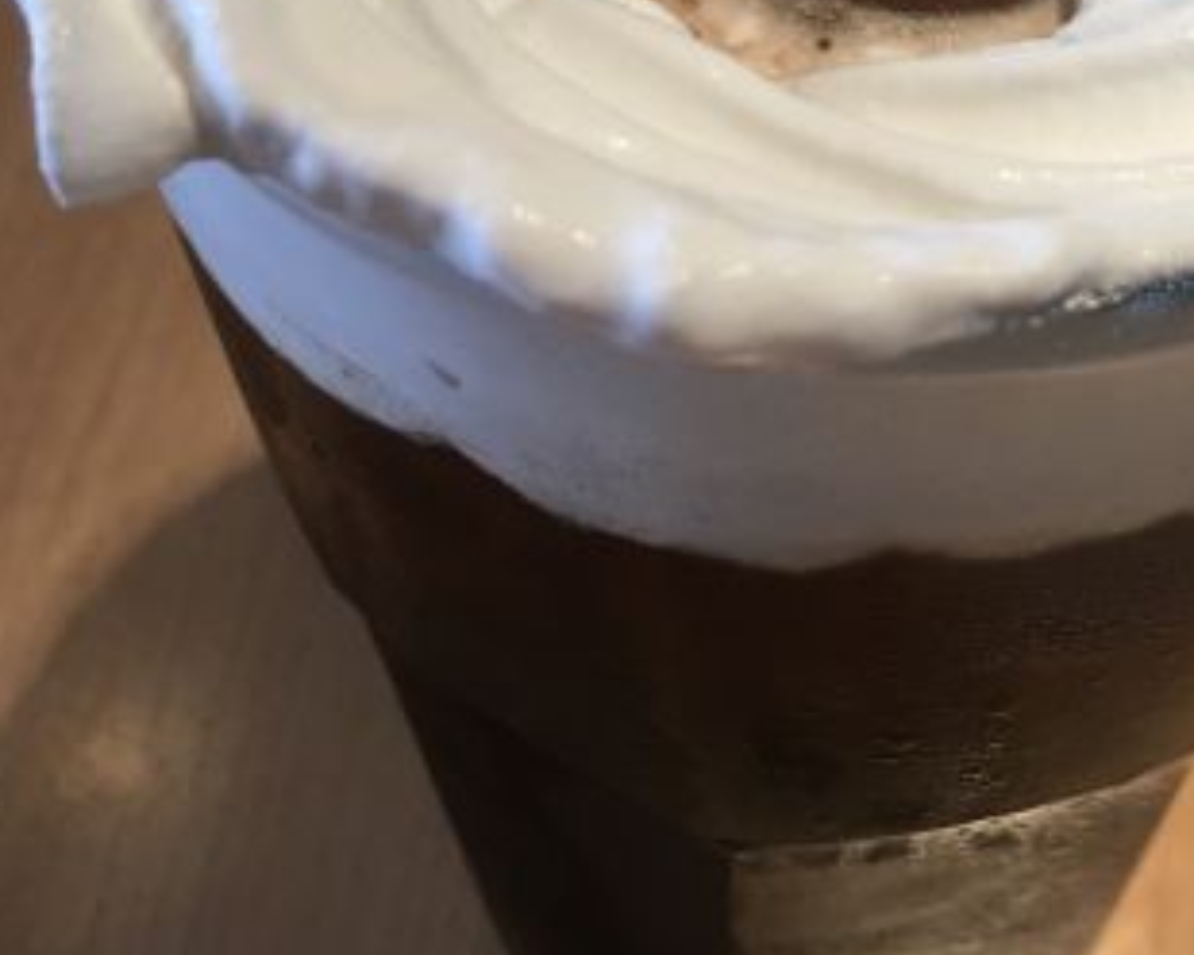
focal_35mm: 64
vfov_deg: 23.1
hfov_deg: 29.2
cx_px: 861
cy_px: 58
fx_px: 2262
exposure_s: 1/33
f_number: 2.2
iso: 32
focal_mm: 4.15
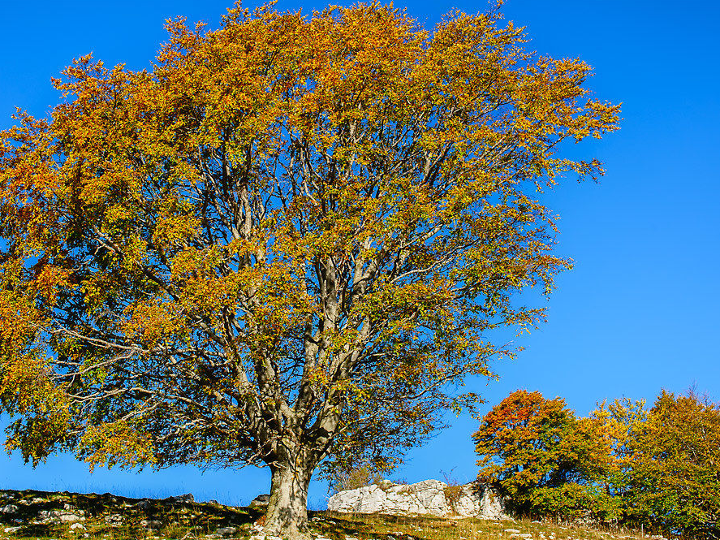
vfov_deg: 22.6
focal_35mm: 65
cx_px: 291
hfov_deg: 29.8
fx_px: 1352
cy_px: 286
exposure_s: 1/160
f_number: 10
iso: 200
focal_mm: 50
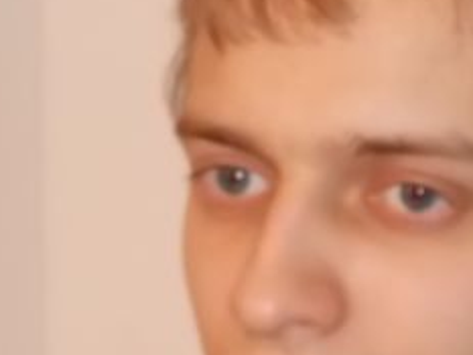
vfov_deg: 5.0
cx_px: 164
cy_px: 302
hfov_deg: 6.7
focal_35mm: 295
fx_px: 4033
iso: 400
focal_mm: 15.4
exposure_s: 1/4
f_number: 6.3
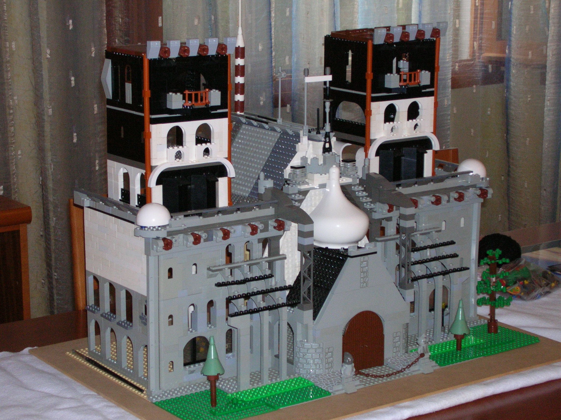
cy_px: 210
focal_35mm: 87
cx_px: 280
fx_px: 1409
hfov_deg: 22.5
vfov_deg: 16.9
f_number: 4.4
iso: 164
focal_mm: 14.5
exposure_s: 1/60.1
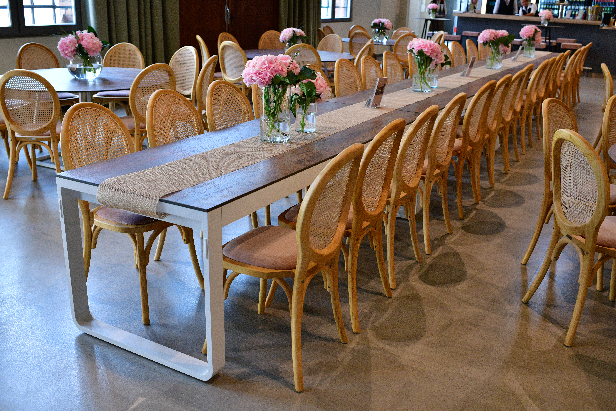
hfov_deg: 54.4
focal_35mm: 35
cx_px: 308
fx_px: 599
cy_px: 206
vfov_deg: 37.9
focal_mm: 35
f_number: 5.6
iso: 1250
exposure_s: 1/200
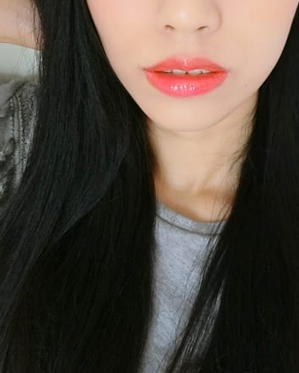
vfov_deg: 46.5
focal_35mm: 37
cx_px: 166
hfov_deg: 40.1
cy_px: 76
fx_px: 409
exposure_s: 1/50
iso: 640
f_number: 2.8
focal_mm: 4.58
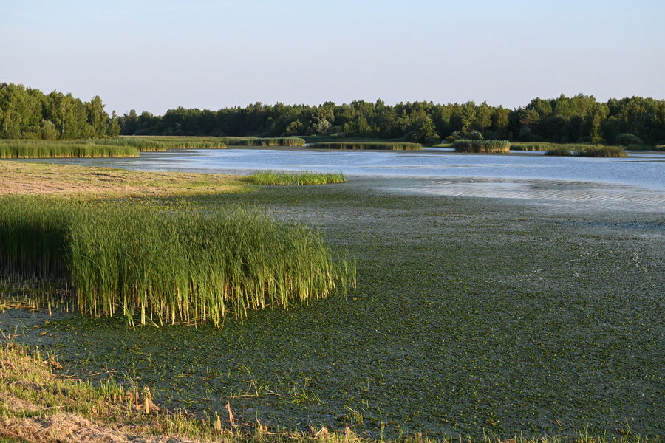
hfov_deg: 27.0
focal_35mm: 75
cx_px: 332
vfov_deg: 18.2
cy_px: 222
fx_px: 1385
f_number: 6.3
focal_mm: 50
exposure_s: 1/4000
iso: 3200
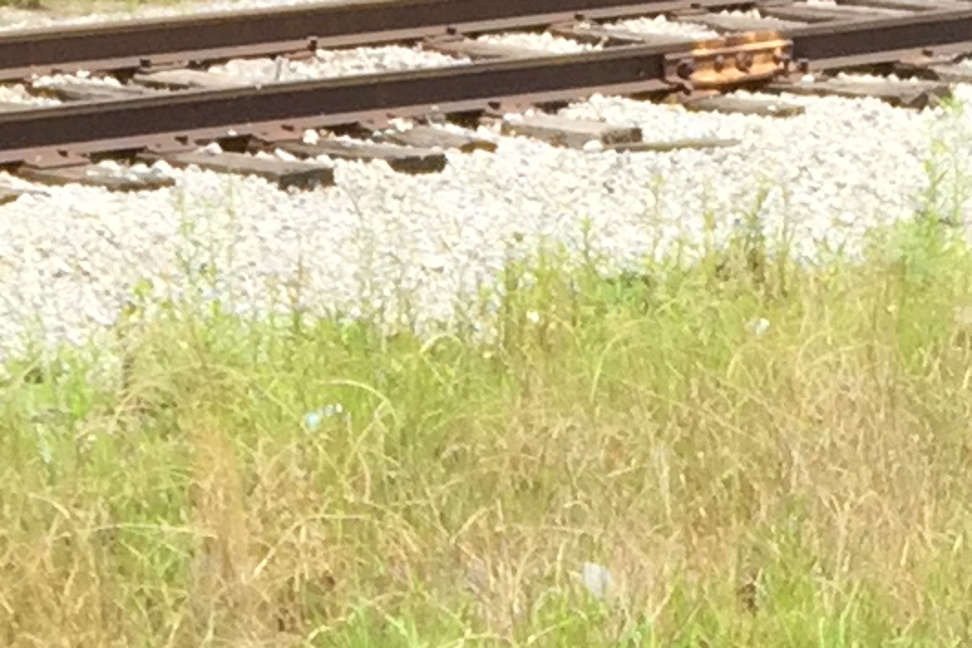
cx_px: 239
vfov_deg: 6.6
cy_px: 2092
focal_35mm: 185
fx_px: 4996
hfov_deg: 11.1
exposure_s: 1/1319
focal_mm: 4.15
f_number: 2.2
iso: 32
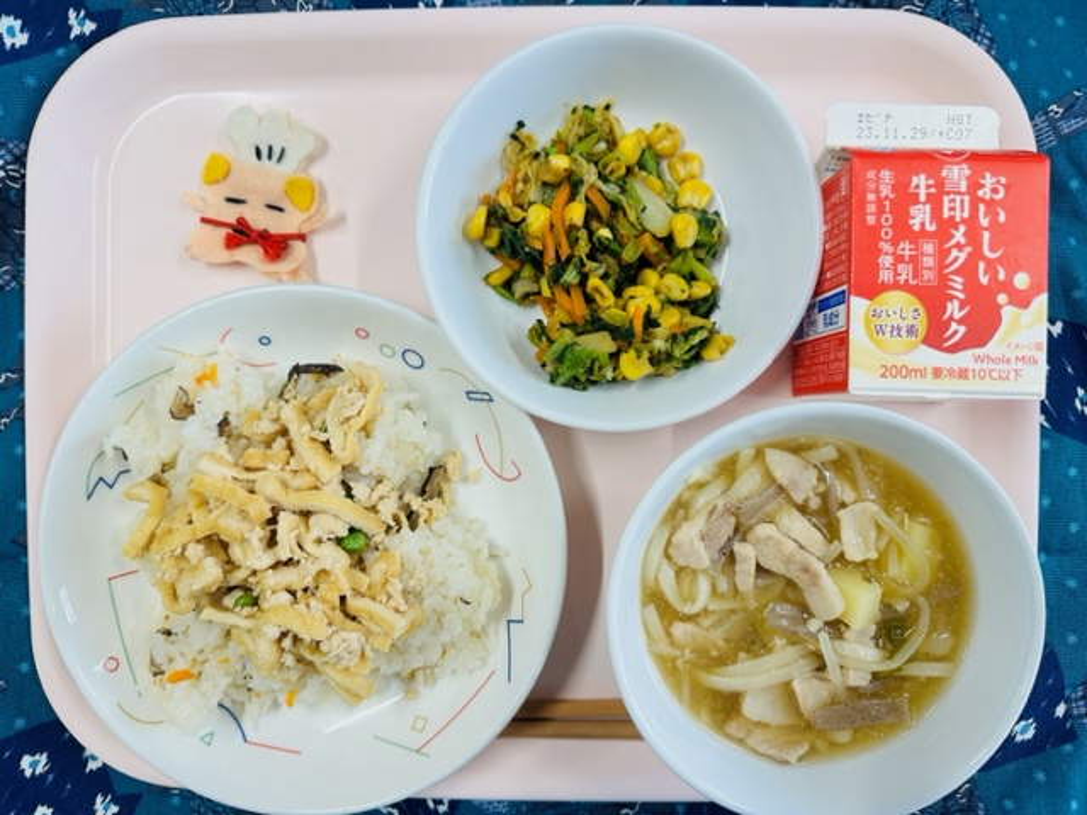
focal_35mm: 24
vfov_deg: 56.8
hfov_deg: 71.6
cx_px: 544
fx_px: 754
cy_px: 408
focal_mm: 6.86
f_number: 1.78
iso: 100
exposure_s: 1/100
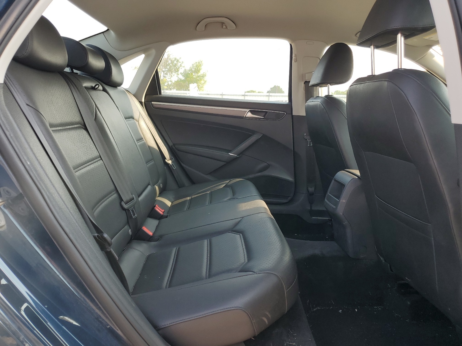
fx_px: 347
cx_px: 231
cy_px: 173
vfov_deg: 53.1
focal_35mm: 26
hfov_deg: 67.3
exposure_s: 1/370
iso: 50
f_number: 1.5
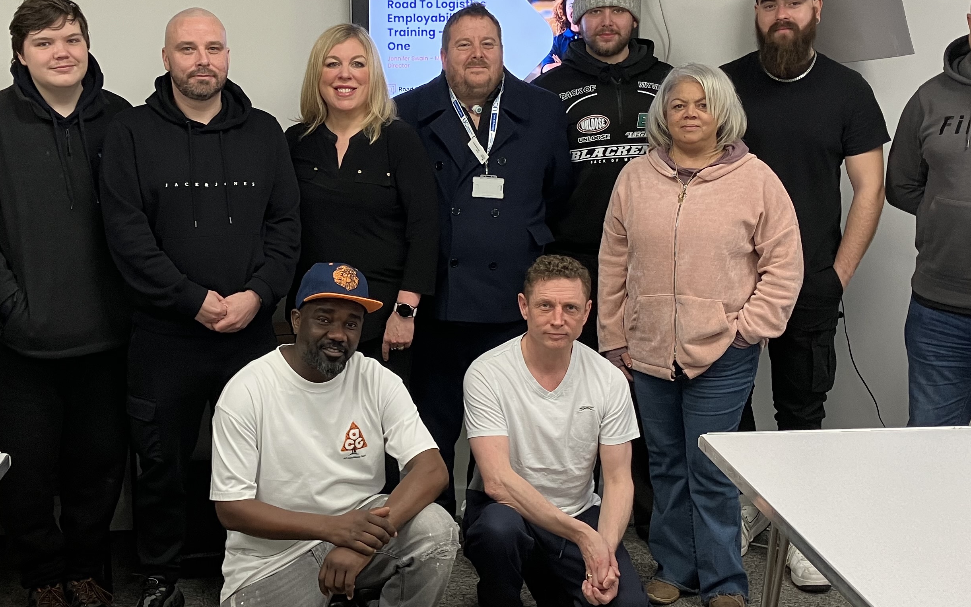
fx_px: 1297
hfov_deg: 40.9
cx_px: 397
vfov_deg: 26.3
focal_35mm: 49
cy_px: 252
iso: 64
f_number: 1.8
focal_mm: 3.99
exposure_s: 1/50
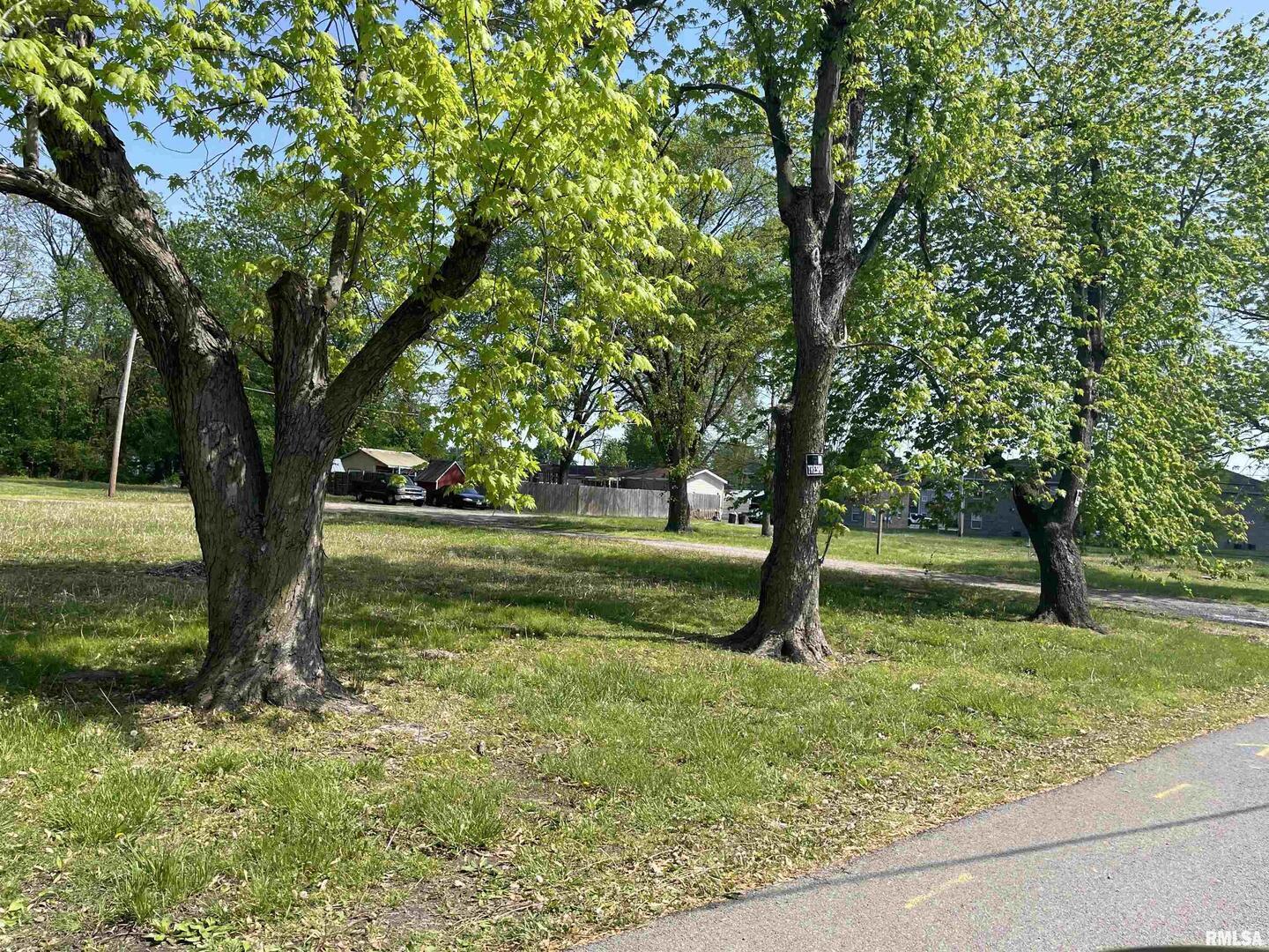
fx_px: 953
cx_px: 634
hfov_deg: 67.3
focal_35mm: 26
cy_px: 476
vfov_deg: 53.1
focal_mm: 4.2
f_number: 1.6
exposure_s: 1/1490
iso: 32
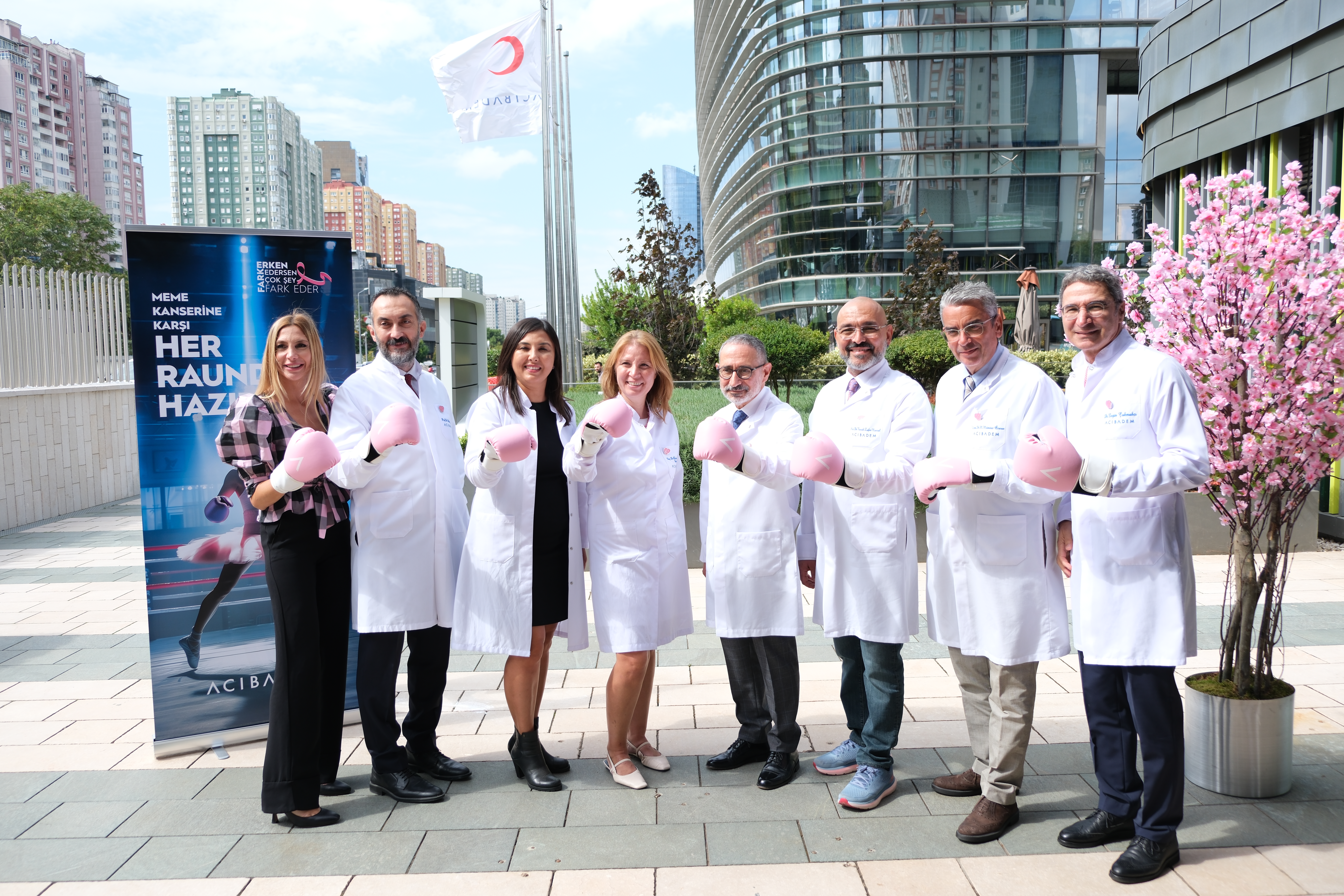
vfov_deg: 45.0
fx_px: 1083
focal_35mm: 29
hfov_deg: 63.7
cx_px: 672
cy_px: 448
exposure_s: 1/640
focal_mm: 19.6
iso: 125
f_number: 3.2
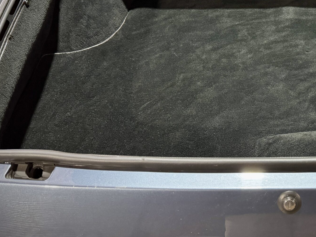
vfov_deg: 30.4
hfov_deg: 38.3
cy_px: 31
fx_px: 420
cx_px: 286
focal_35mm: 46
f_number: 1.78
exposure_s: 1/33
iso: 1000
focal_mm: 6.76
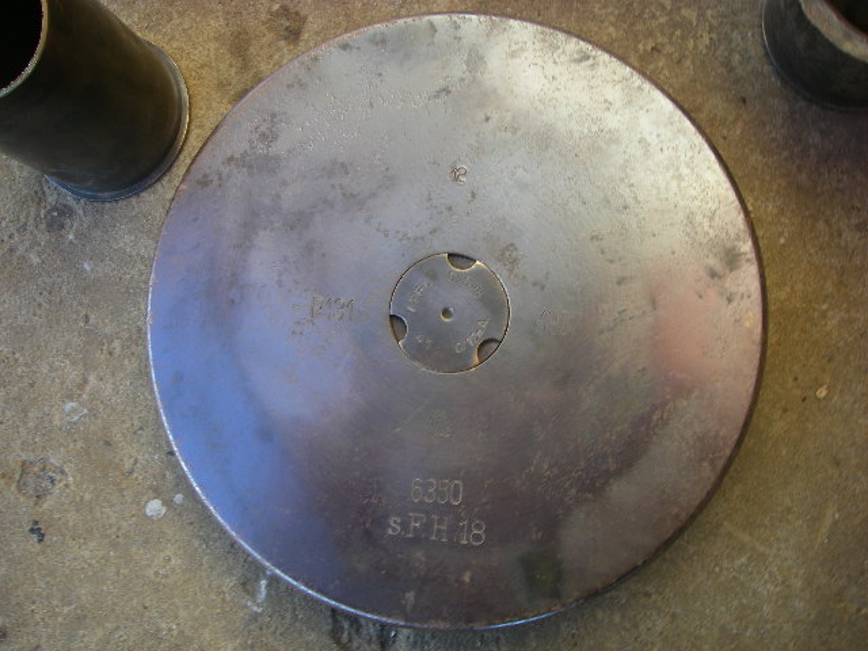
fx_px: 953
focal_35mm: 38
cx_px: 434
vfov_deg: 37.7
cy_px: 326
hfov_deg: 49.0
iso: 64
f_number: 3.3
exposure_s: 1/60
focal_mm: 6.3
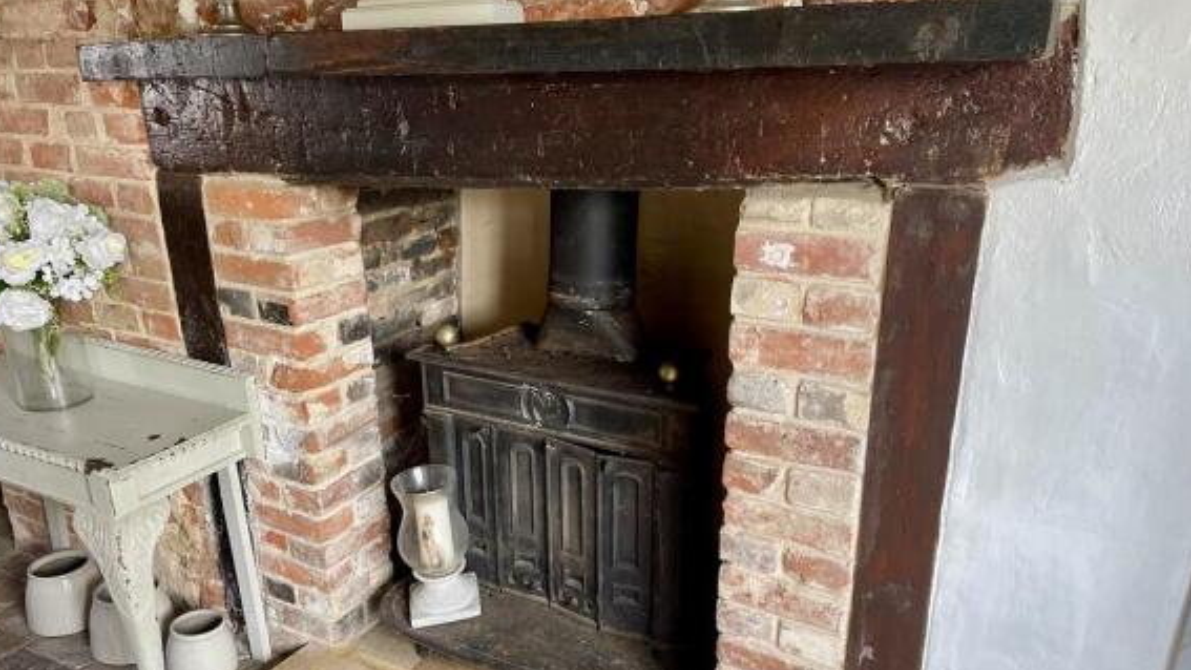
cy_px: 404
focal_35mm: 28
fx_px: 884
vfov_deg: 41.3
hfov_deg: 67.9
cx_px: 585
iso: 125
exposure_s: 1/121
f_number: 1.6
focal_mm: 5.1
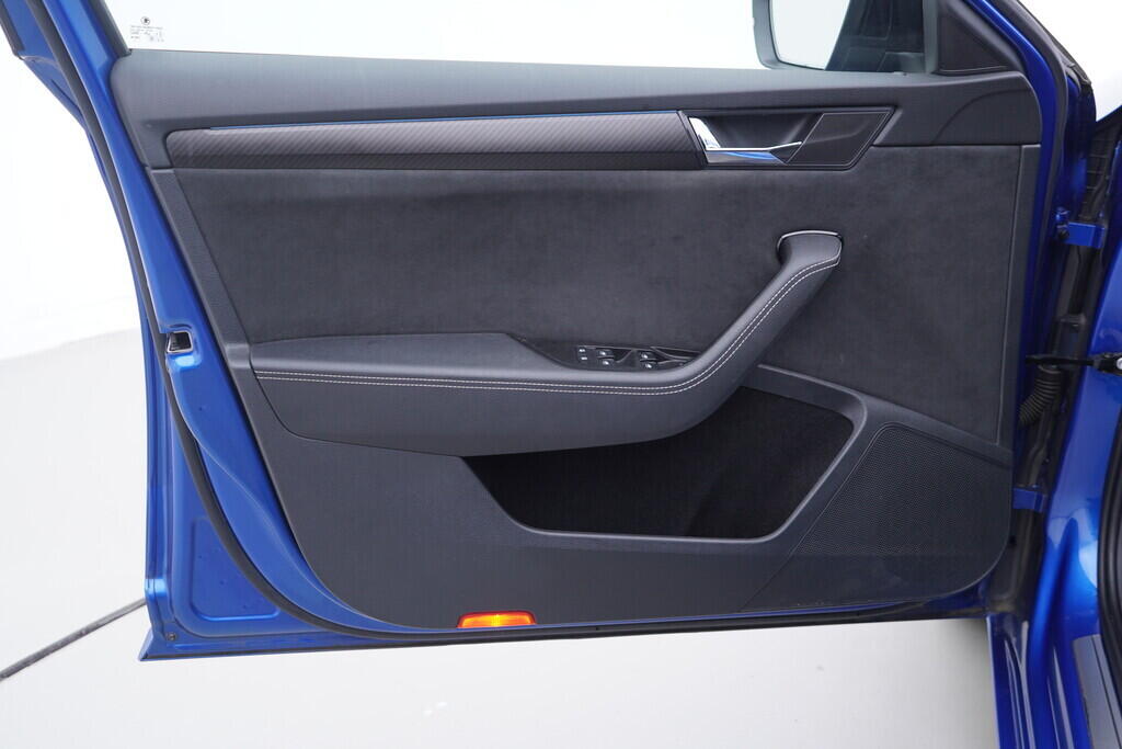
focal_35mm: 36
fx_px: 1122
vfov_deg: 36.9
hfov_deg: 53.1
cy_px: 374
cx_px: 561
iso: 125
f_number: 2.8
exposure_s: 1/40
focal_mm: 24
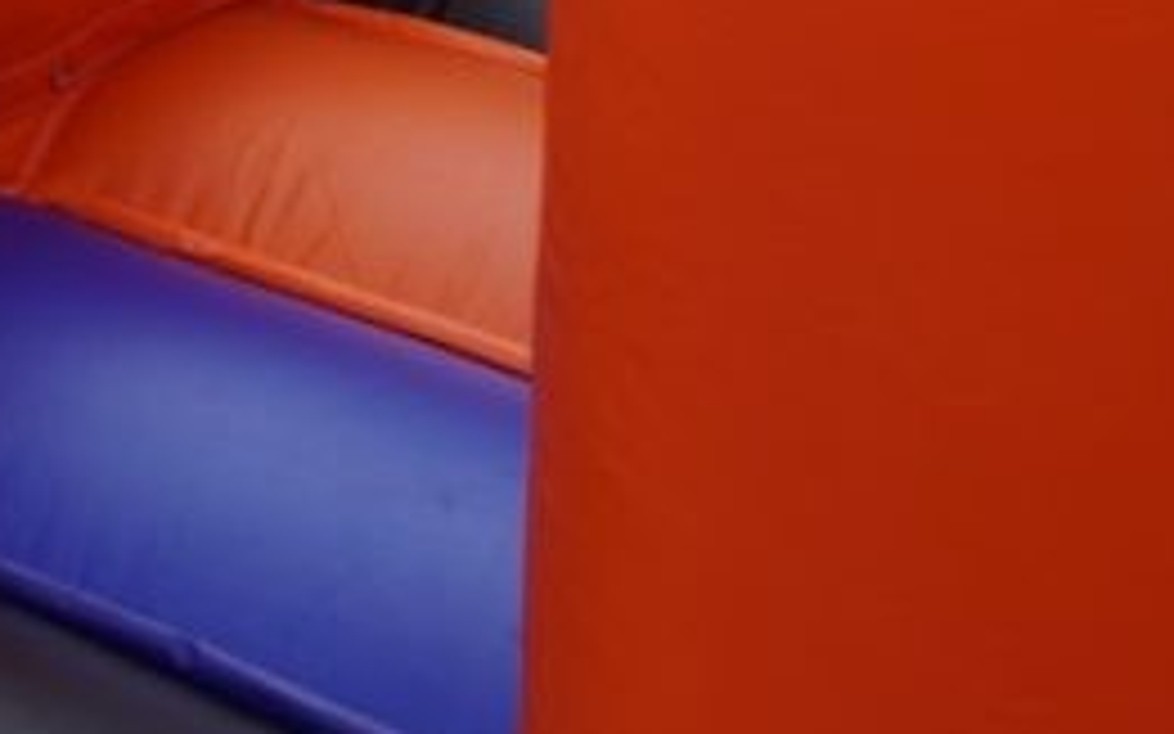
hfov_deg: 20.0
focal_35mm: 96
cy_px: -435
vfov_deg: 12.8
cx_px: -310
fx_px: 3071
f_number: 8
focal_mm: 16
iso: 100
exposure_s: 1/160
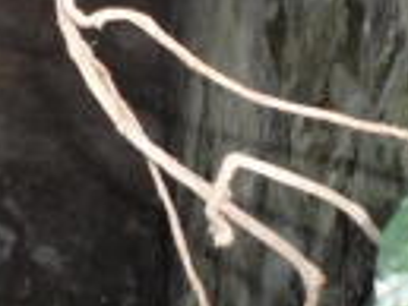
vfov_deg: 11.9
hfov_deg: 15.5
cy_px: -282
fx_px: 1333
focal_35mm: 113
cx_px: -267
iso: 125
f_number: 2.8
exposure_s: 1/30
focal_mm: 4.4
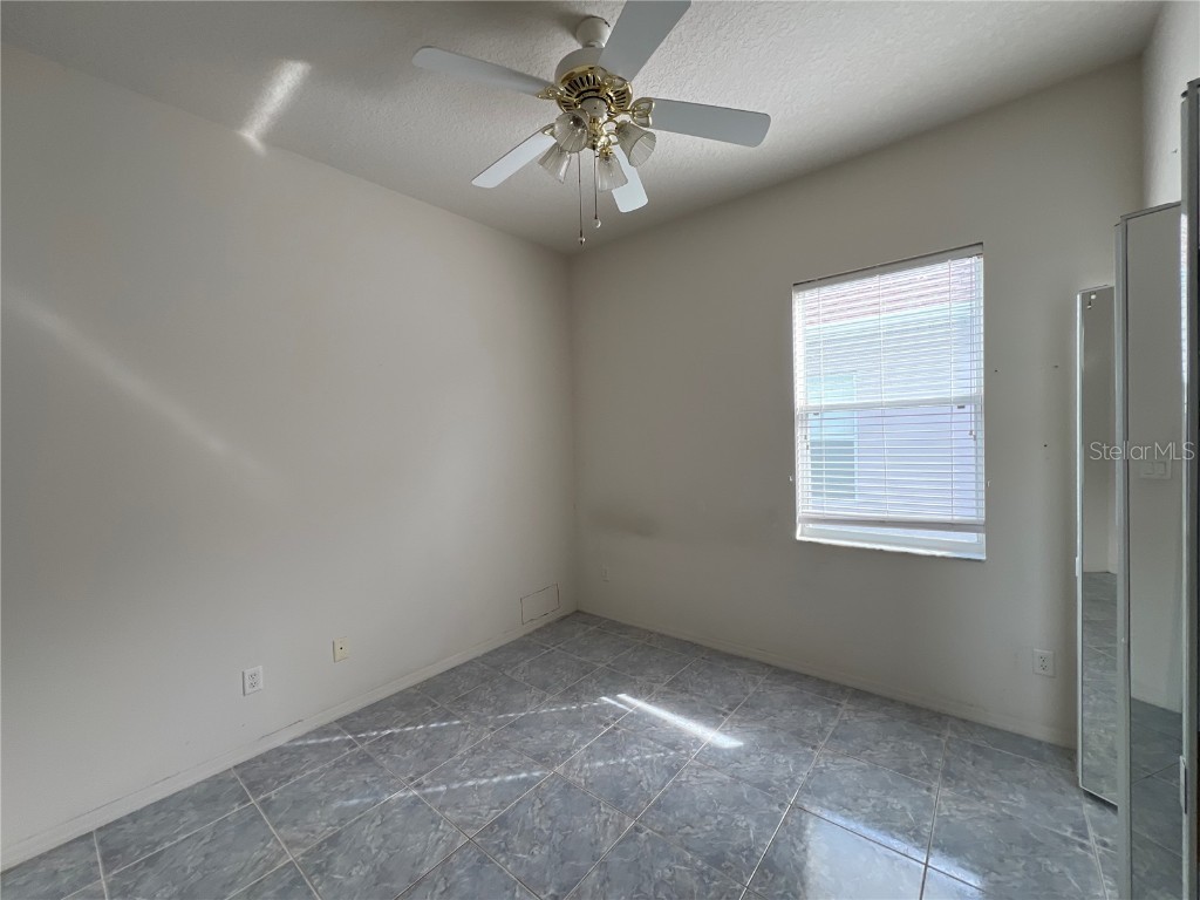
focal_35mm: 13
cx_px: 600
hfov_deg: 106.2
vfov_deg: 89.9
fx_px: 451
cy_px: 450
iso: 80
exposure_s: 1/99
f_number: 1.8
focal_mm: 1.57
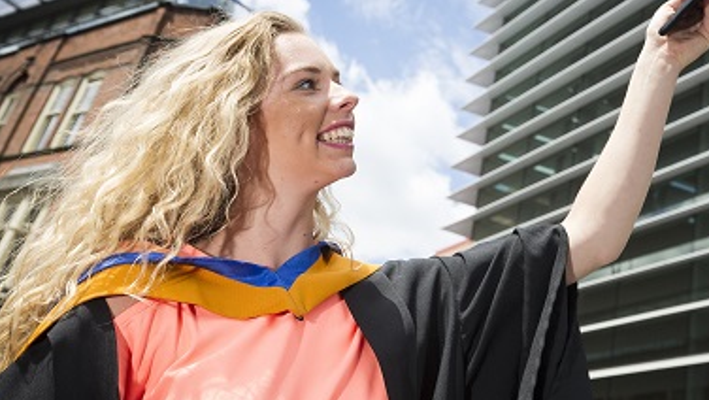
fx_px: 978
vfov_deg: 23.0
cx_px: 441
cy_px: 148
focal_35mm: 52
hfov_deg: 39.6
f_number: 6.3
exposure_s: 1/1250
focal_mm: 34
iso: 500
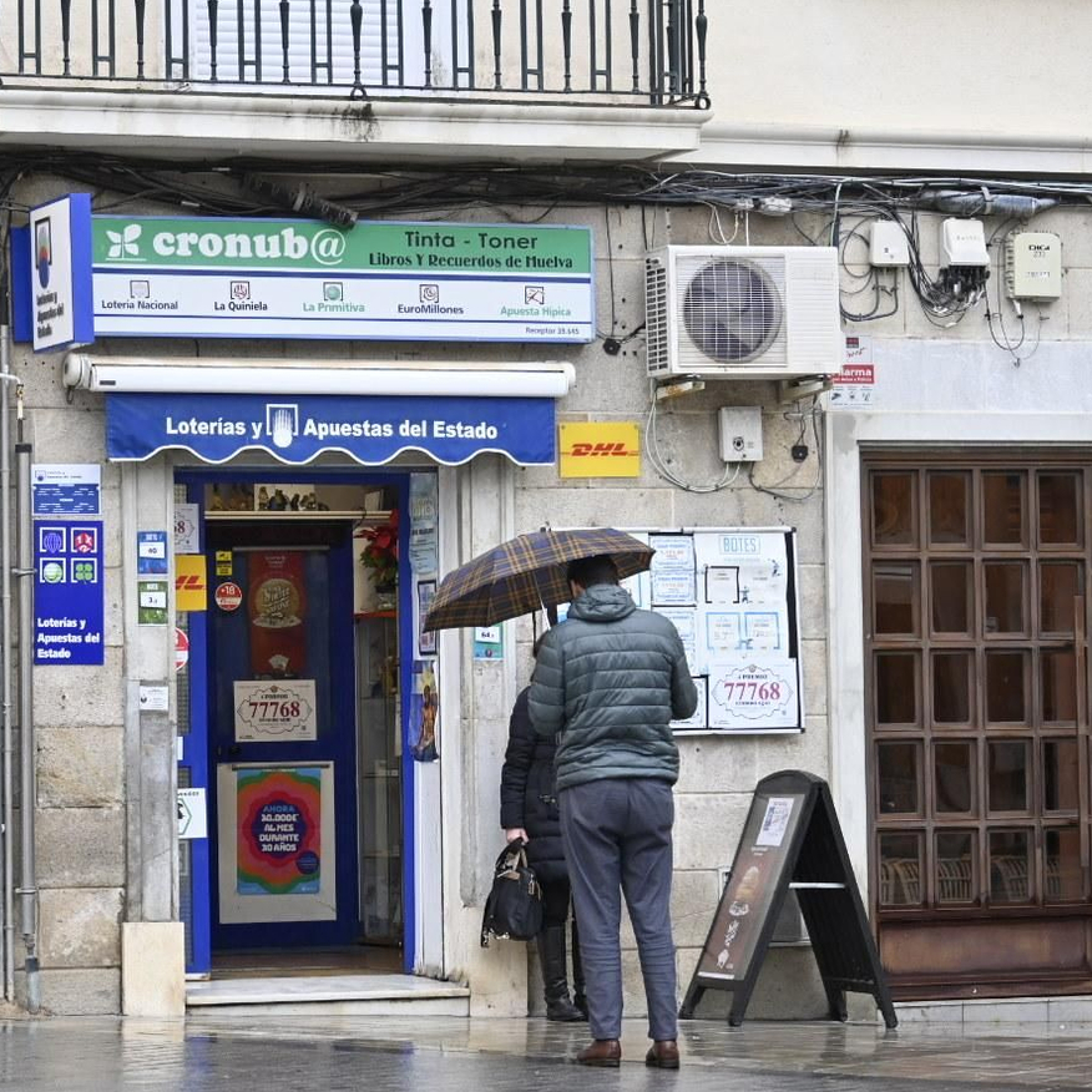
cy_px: 563
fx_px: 4818
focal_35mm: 135
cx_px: 343
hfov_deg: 12.9
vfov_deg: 12.9
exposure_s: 1/250
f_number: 4.5
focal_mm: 58
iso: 640
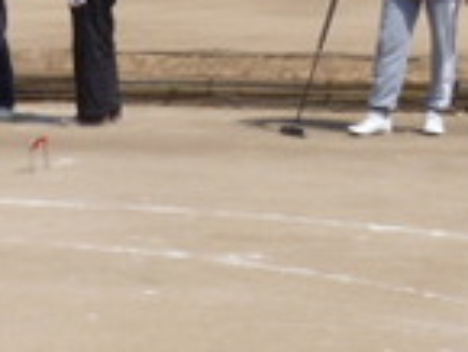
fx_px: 2963
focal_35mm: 219
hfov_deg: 8.8
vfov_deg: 6.7
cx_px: -274
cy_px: -149
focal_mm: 9.5
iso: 100
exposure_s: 1/800
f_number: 3.8
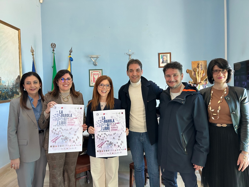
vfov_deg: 53.1
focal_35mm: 26
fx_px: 187
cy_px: 94
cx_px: 124
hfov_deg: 67.3
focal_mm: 5.7
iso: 125
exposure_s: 1/117
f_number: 1.5
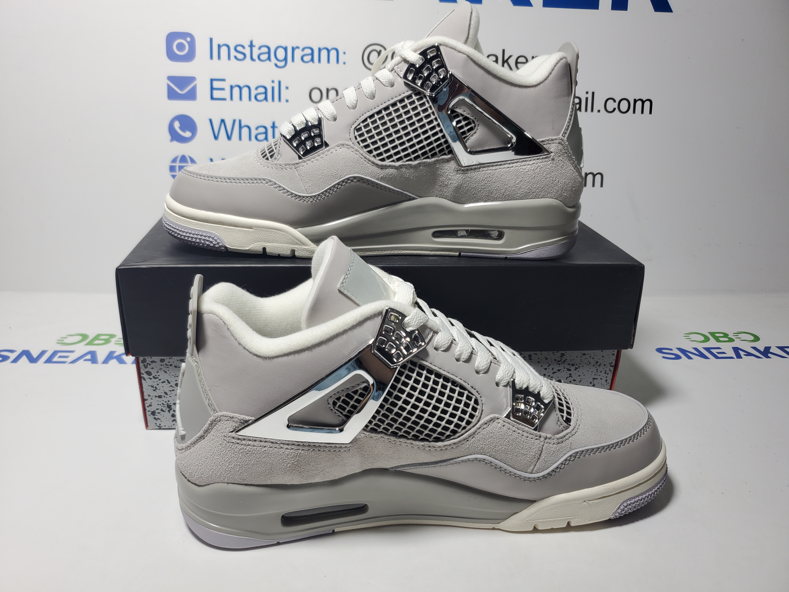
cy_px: 296
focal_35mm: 26
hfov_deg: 67.3
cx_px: 394
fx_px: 593
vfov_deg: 53.1
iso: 50
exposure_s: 1/398
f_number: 1.5
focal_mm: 4.3
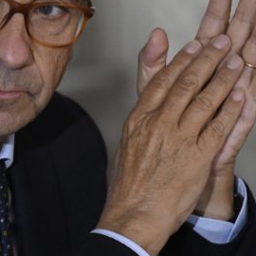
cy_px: 69
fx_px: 4820
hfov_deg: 3.0
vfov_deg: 3.0
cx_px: 58
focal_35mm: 576
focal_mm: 175
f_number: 4
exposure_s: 1/160
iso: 6400
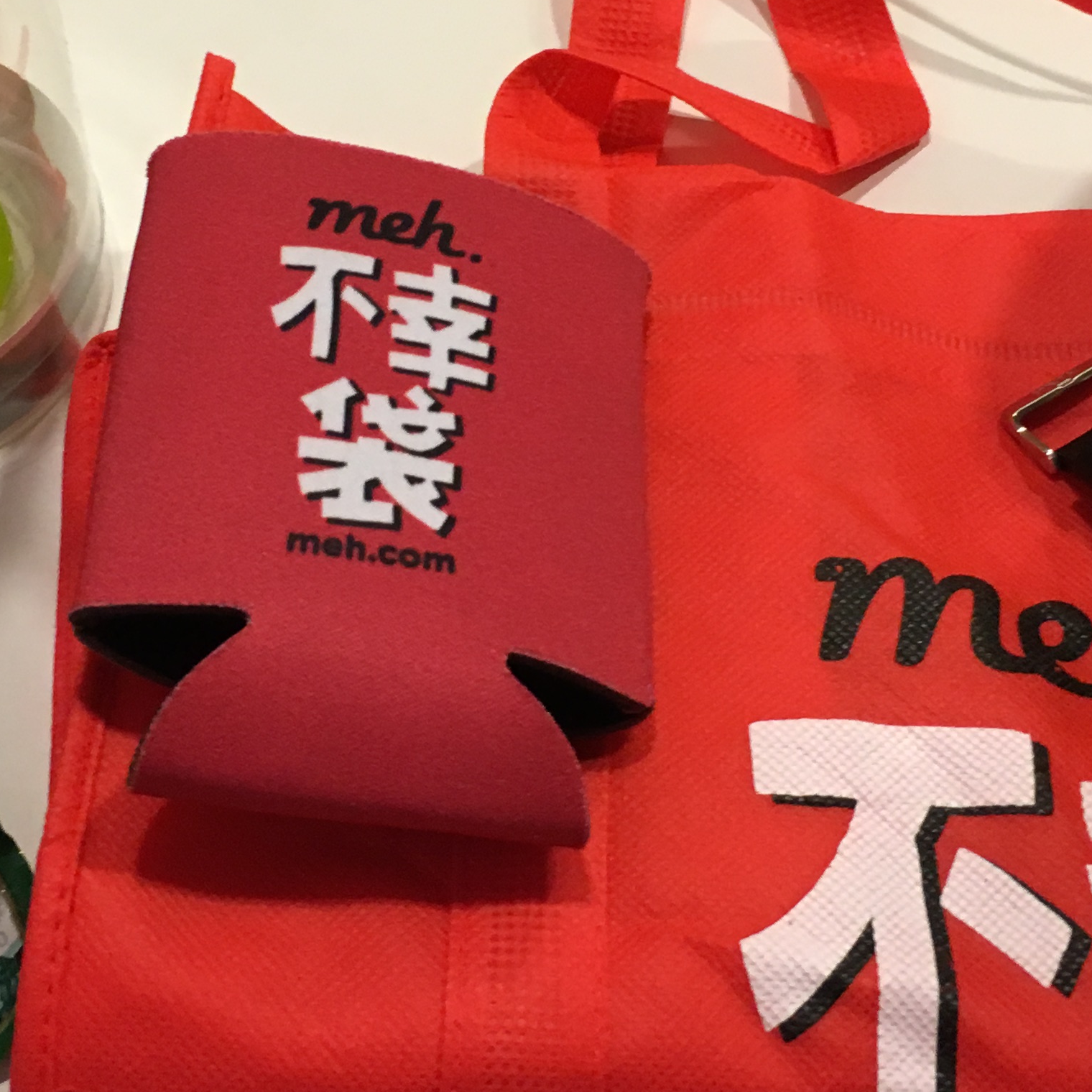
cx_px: 503
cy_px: 432
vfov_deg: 25.3
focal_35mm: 68
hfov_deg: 25.4
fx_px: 2427
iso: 100
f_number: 2.2
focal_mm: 4.15
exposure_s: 1/30
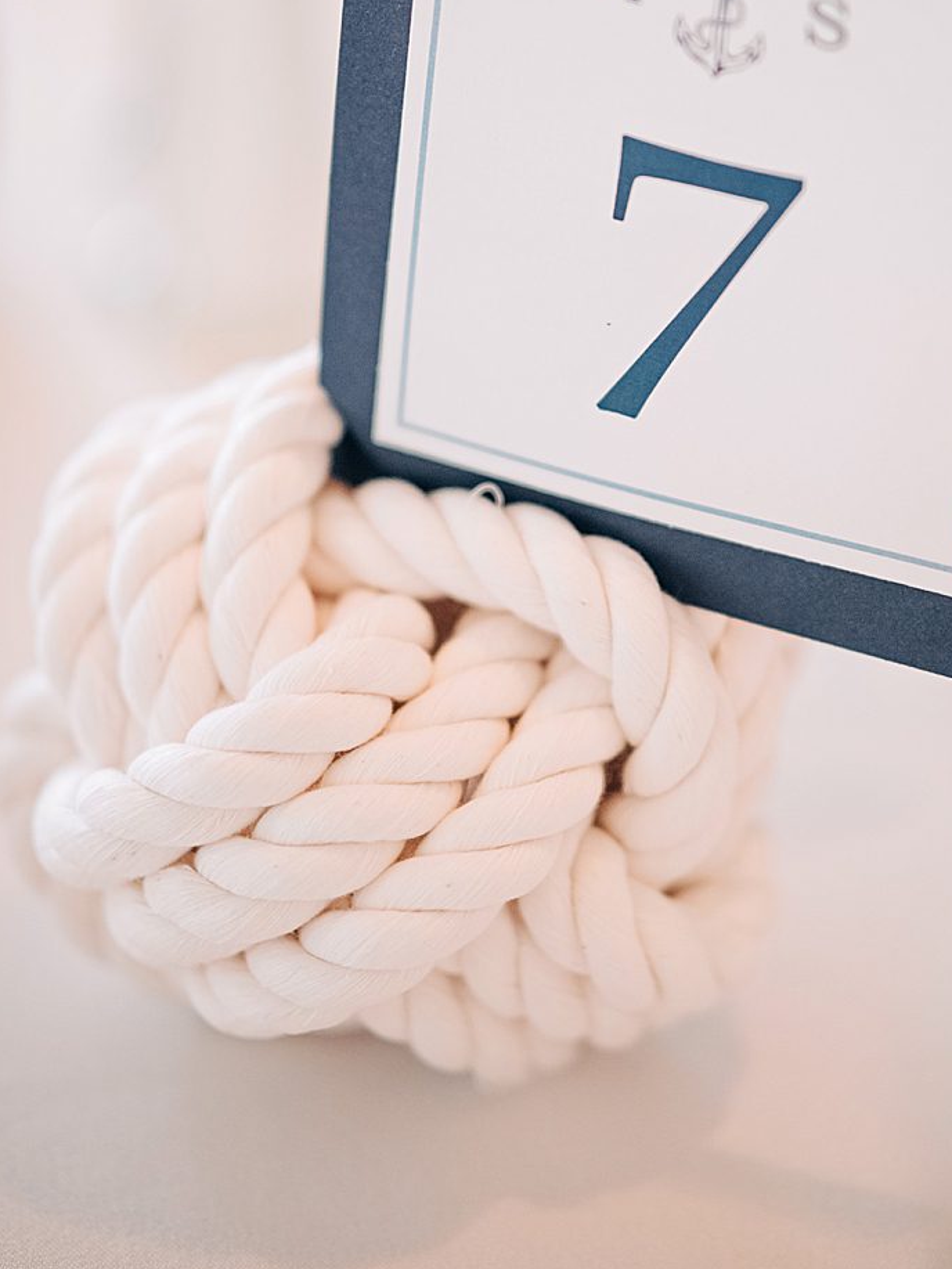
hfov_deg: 9.6
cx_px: 620
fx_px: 5682
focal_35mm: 155
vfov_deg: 12.7
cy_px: 298
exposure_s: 1/500
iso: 640
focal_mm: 105
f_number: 1.4
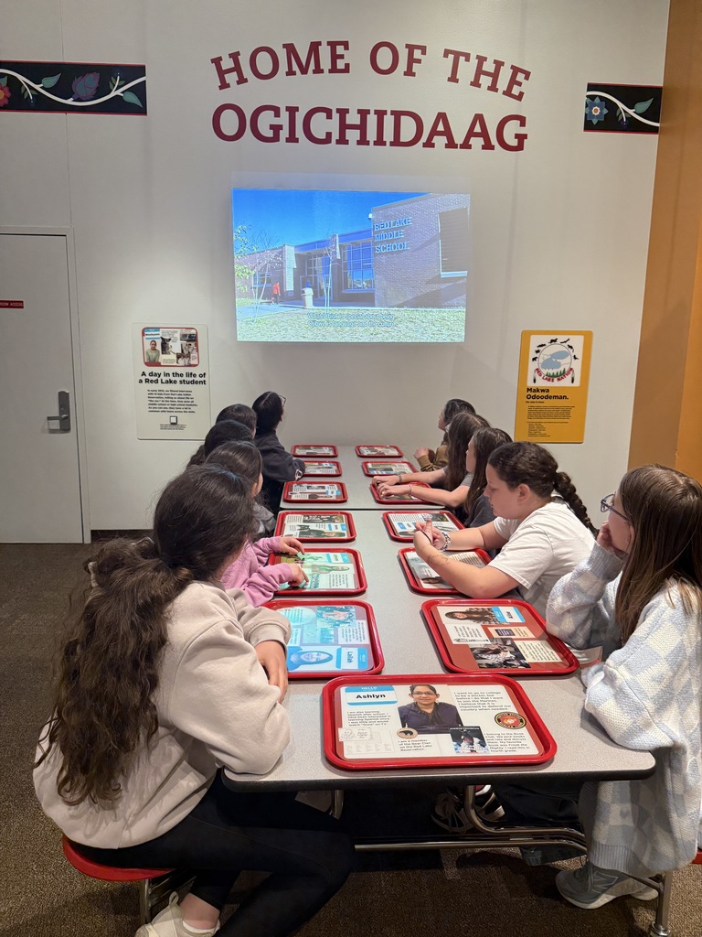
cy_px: 468
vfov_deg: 71.6
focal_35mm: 24
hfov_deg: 56.8
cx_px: 351
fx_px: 649
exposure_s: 1/60
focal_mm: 6.76
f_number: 1.78
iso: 250
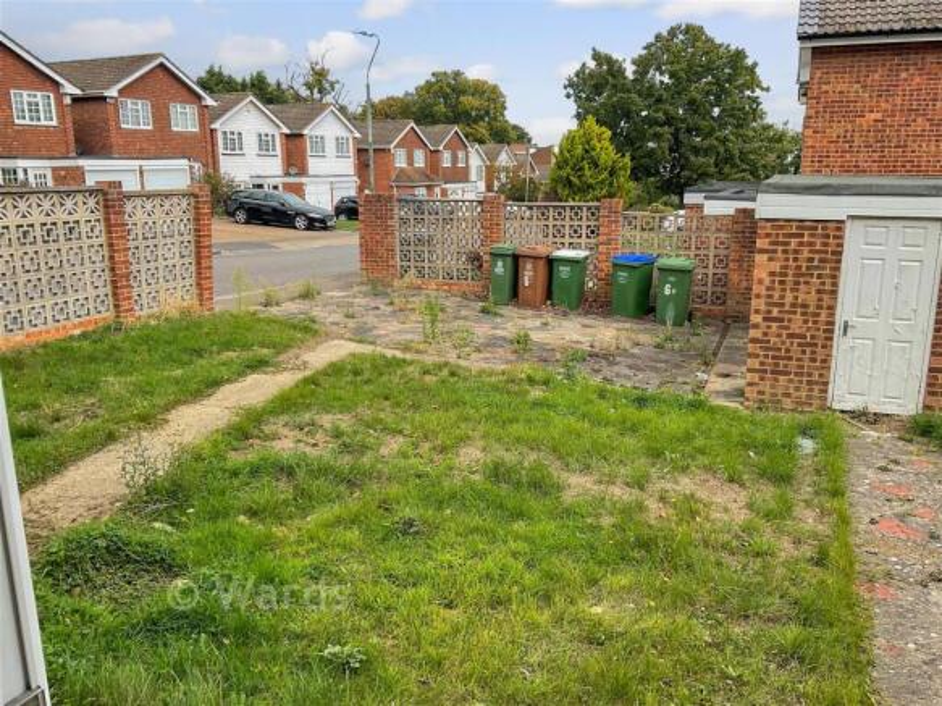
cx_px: 471
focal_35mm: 29
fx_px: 789
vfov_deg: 48.2
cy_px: 353
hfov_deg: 61.7
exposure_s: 1/700
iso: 16
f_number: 1.8
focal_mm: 3
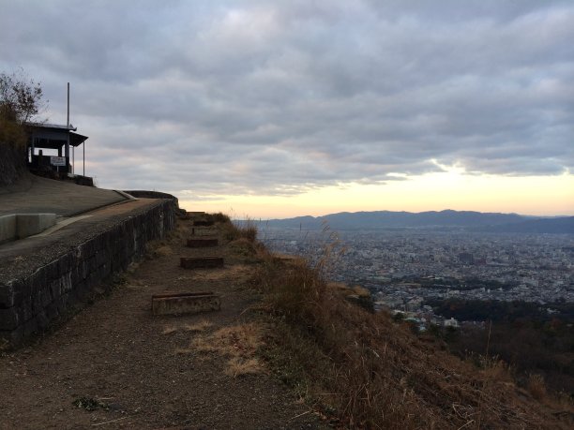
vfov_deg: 46.8
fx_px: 497
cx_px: 287
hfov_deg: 60.0
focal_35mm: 30
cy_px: 215
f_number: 2.2
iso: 40
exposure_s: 1/60
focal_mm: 4.12
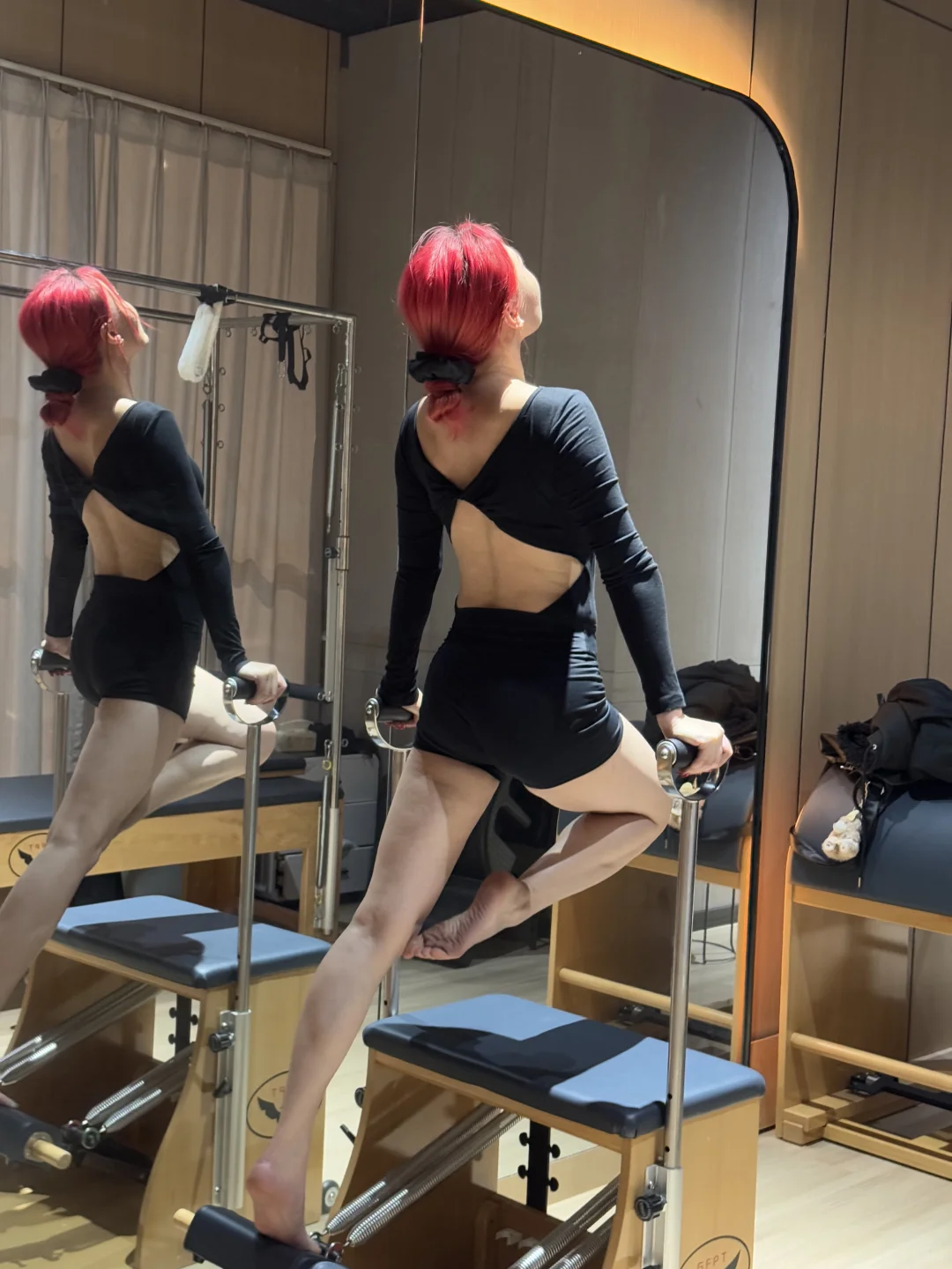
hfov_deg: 30.3
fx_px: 1760
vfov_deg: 39.7
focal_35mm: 48
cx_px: 476
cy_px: 634
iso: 500
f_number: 1.78
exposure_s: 1/25
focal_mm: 6.76
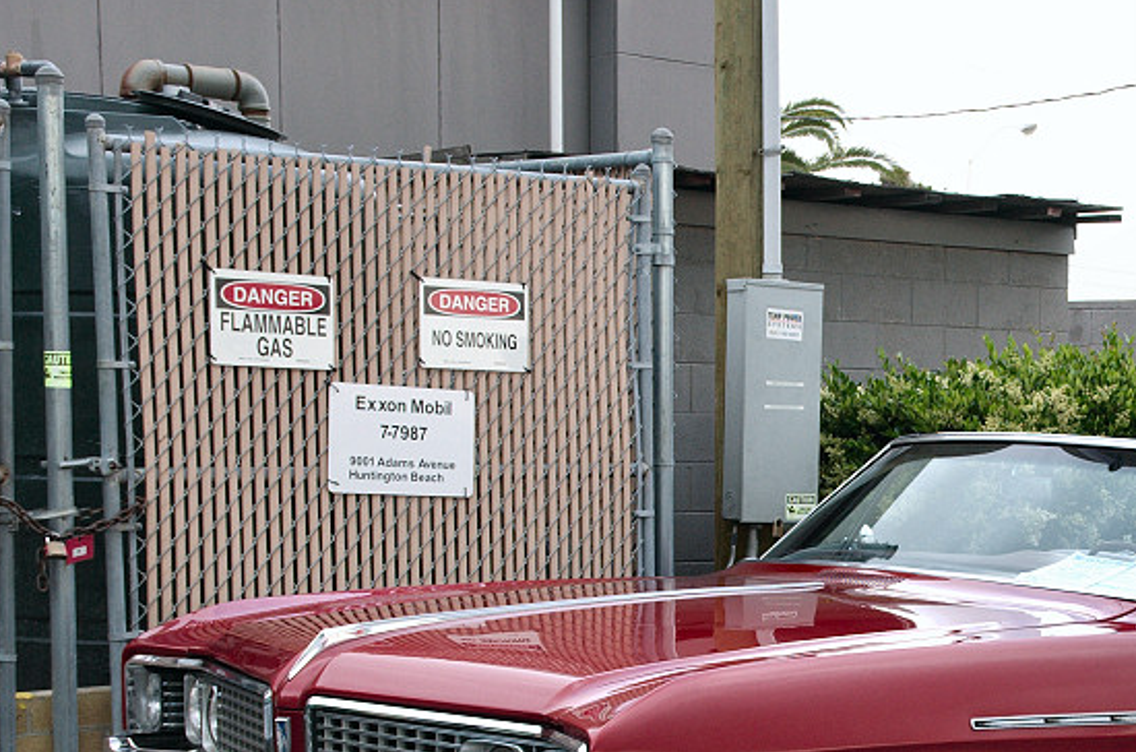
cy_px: 658
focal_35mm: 81
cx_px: 1002
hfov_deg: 24.5
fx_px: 2548
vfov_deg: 16.6
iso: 200
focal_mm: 29
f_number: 6.3
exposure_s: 1/80
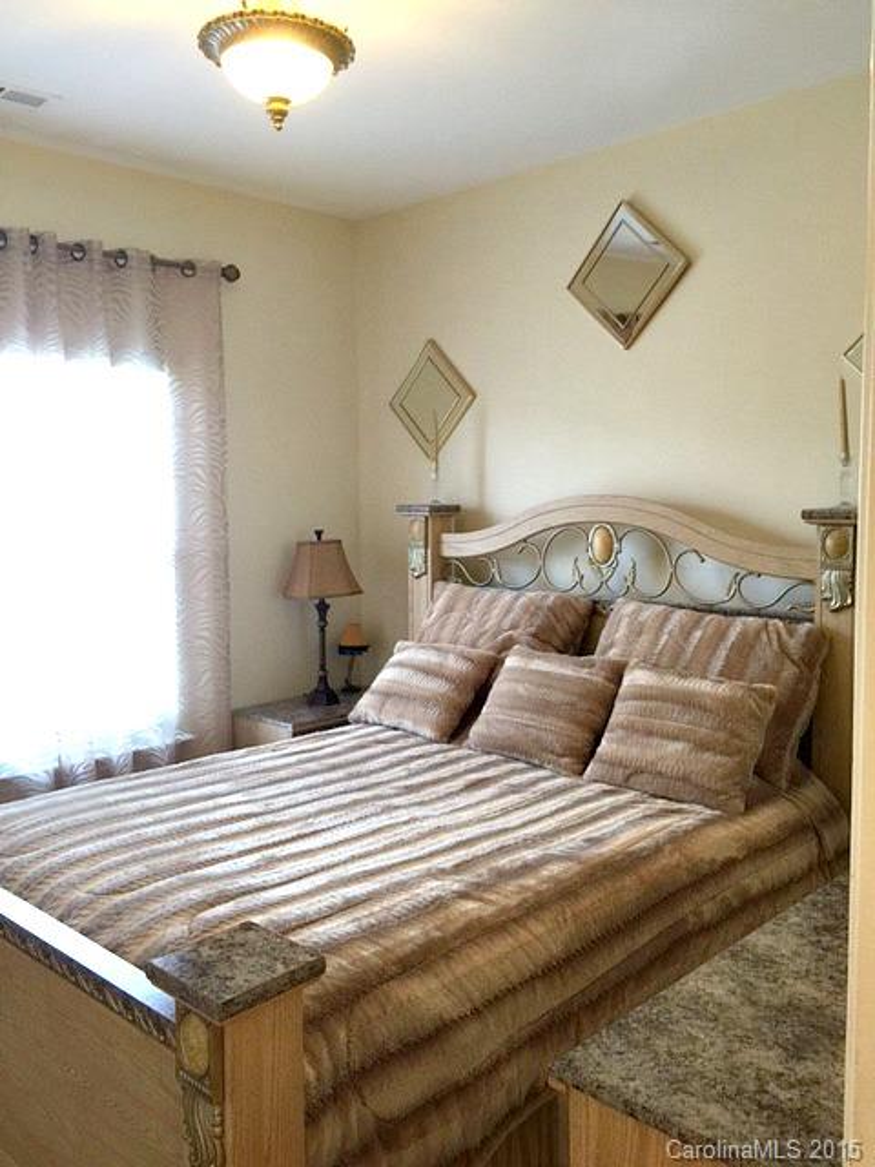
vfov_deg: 61.7
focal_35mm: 29
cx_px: 438
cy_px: 584
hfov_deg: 48.2
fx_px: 977
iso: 40
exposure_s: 1/30
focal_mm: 4.15
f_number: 2.2
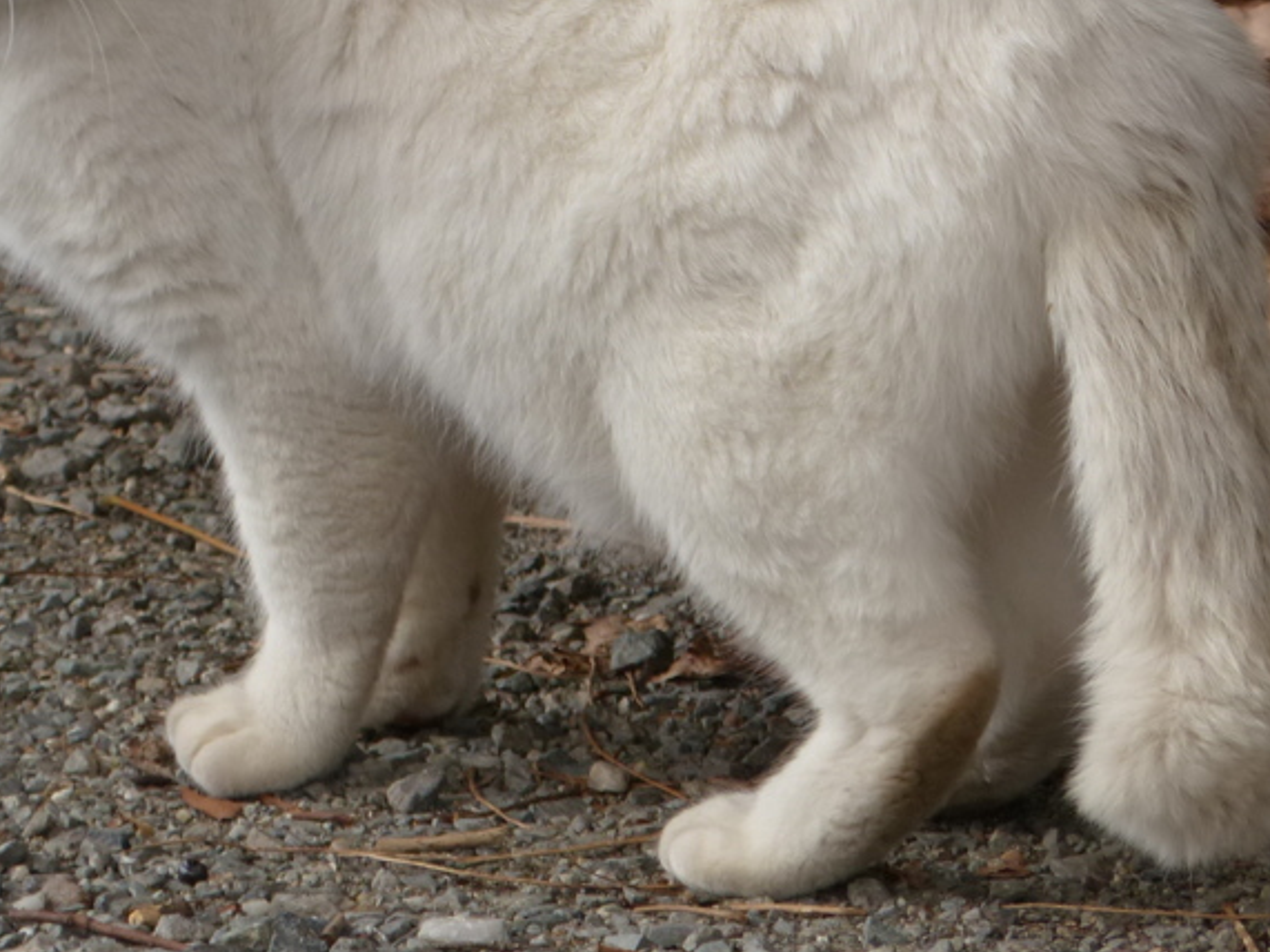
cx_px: 423
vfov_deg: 1.5
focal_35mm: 981
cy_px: 105
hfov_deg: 2.0
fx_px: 35984
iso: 125
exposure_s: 1/200
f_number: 5.6
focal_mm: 98.5
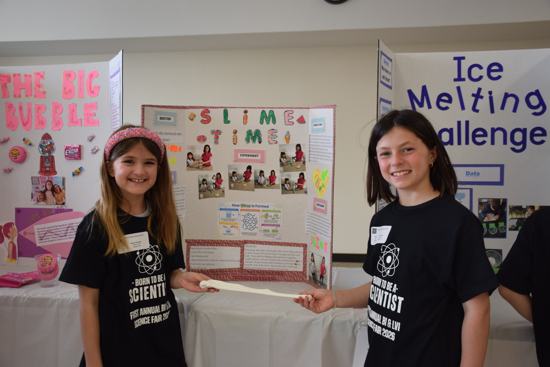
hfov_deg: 53.1
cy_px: 184
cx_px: 275
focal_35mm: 36
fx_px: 550
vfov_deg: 36.9
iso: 400
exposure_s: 1/80
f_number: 4.5
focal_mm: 24
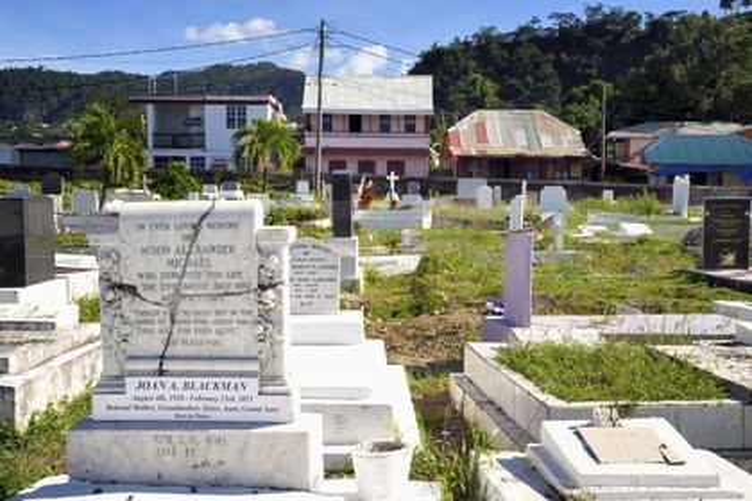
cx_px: 376
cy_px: 250
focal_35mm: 46
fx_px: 961
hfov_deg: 42.7
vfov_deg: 29.2
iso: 200
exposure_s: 1/250
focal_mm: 46
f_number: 16
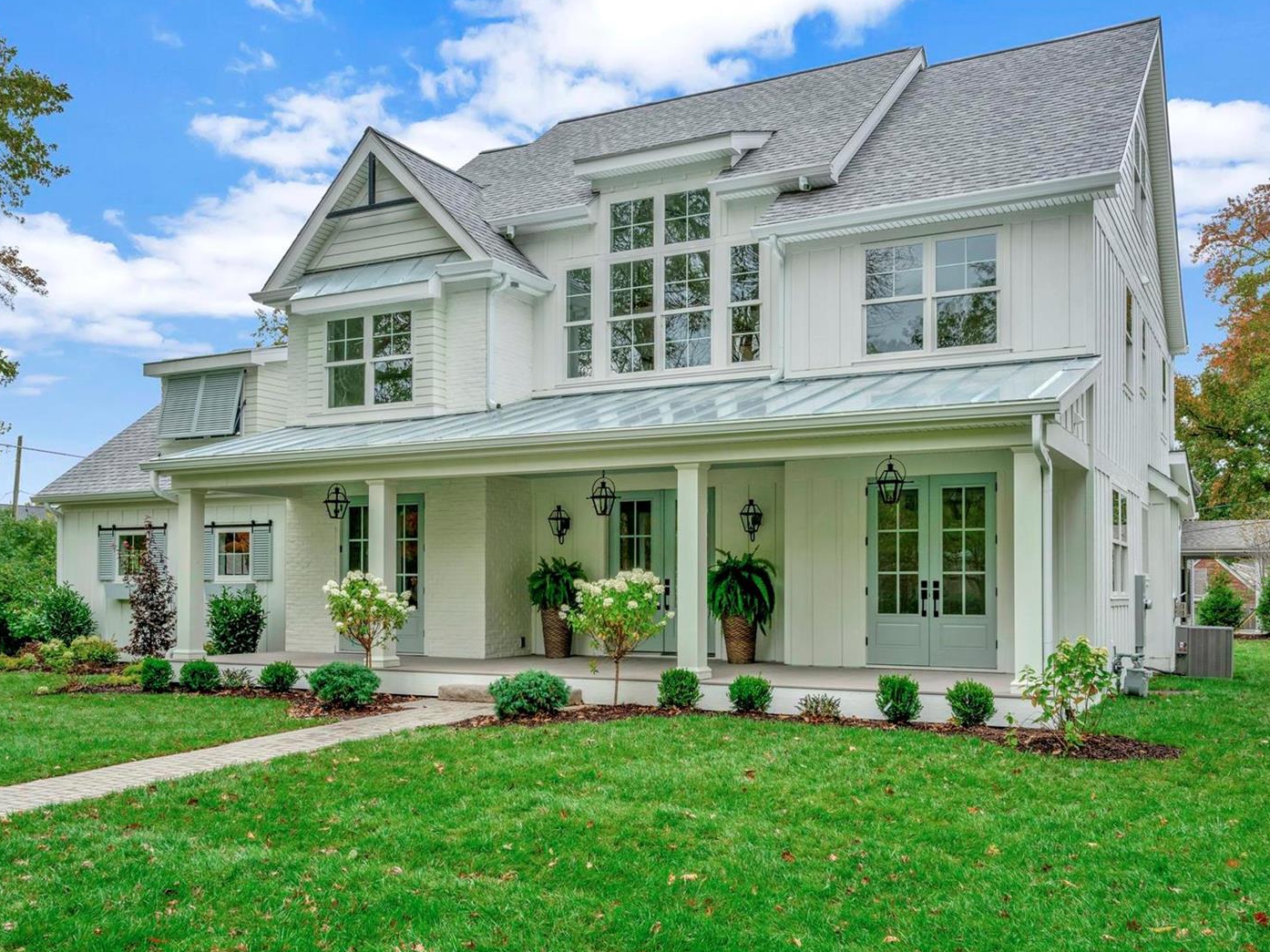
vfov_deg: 44.1
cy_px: 477
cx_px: 661
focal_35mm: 32
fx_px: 1174
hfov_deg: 56.8
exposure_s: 1/60
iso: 320
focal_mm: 29
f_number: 11
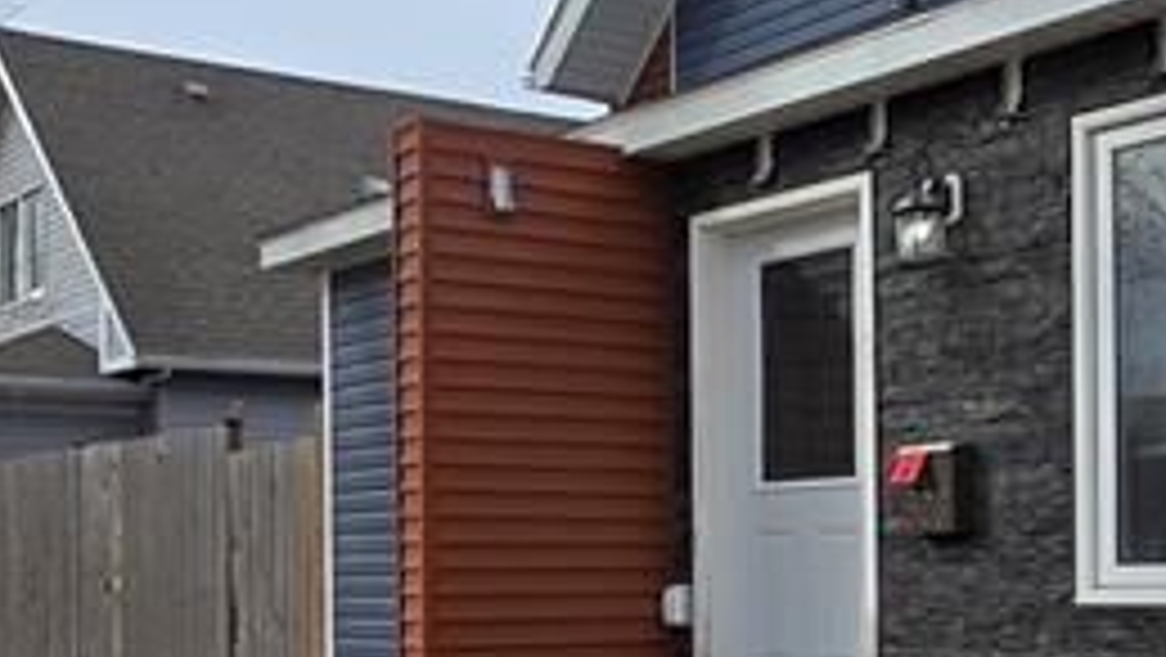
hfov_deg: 37.1
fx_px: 1732
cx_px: 495
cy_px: 536
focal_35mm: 56
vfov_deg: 21.2
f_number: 2.2
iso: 50
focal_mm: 2.2
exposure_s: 1/1497
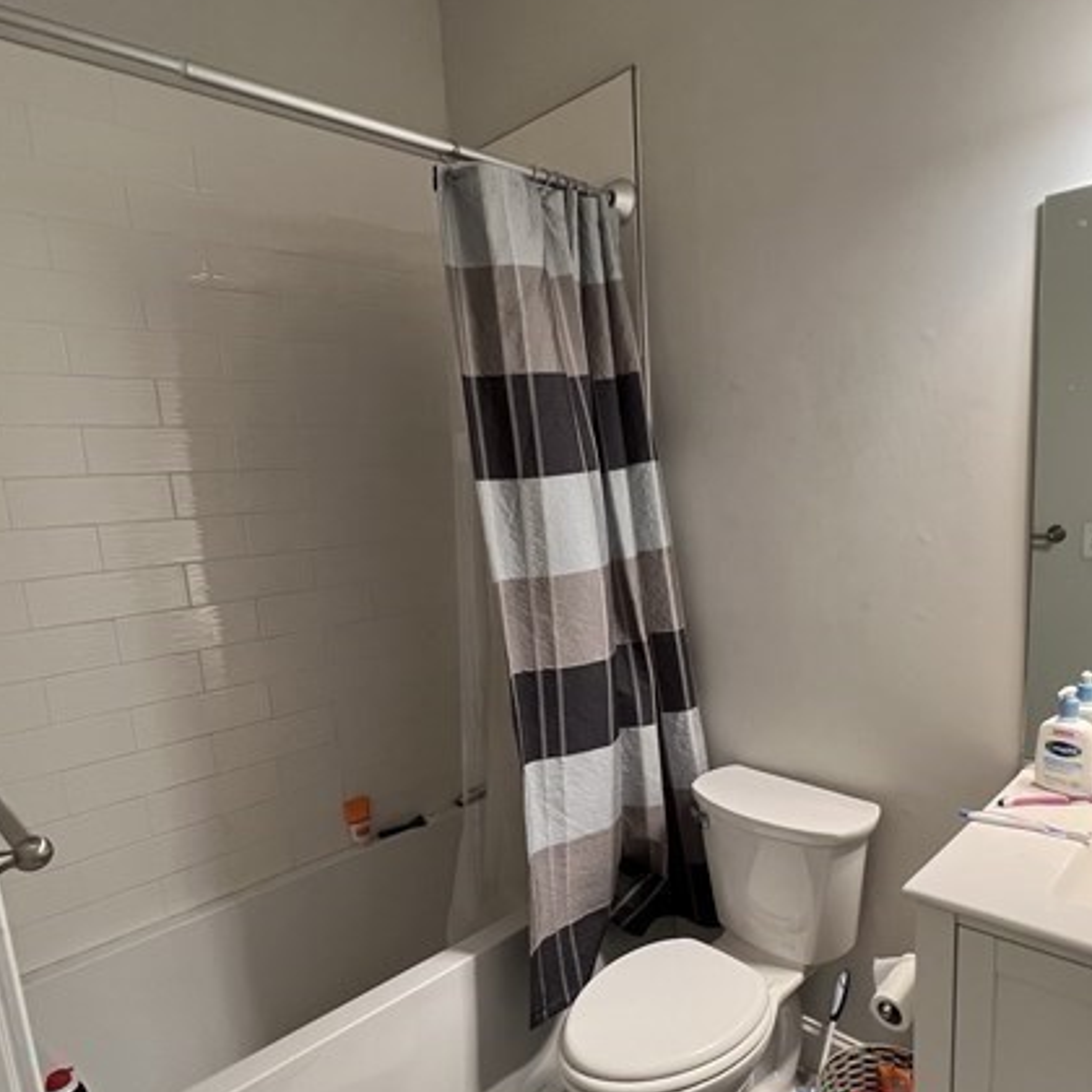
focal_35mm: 21
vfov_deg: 71.8
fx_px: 749
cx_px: 608
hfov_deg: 71.9
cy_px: 624
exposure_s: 1/60
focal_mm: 1.57
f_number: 1.8
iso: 250
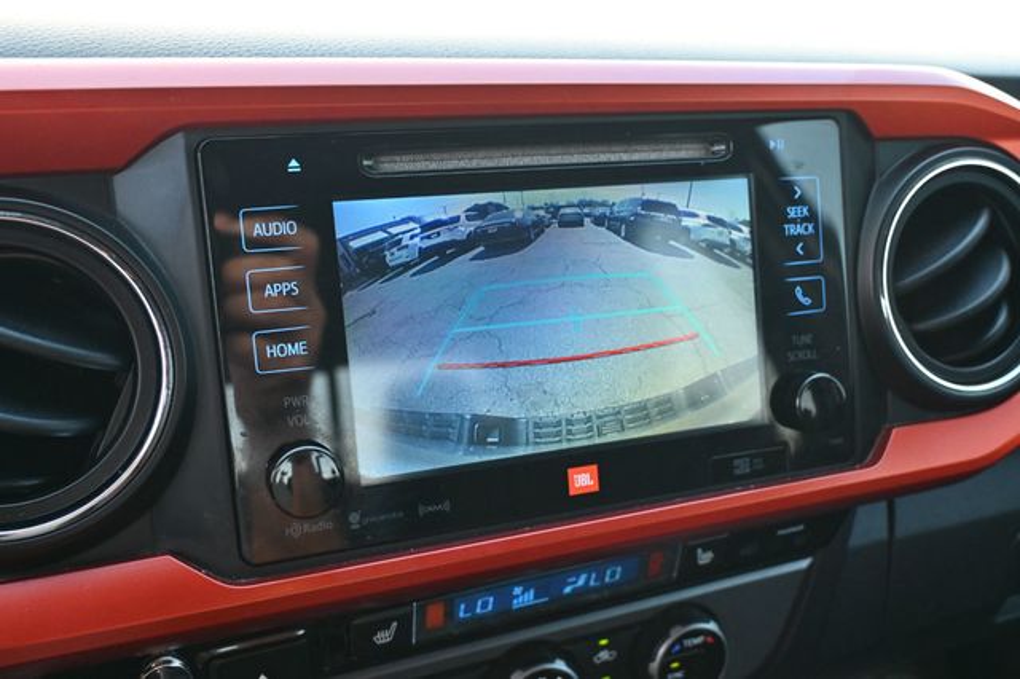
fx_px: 913
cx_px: 510
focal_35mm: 32
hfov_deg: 58.4
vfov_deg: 40.8
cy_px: 340
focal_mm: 21.5
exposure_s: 1/125
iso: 500
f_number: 4
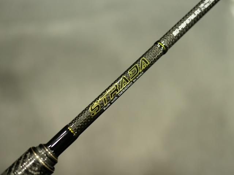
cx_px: 117
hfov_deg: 46.8
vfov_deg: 36.0
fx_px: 270
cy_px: 88
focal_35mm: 40
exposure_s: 1/60
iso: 400
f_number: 1.7
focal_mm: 20
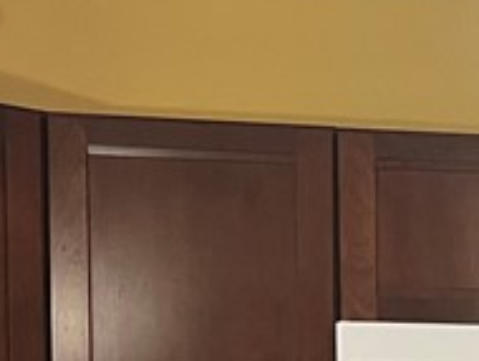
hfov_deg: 12.7
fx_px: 1940
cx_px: 897
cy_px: 618
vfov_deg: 10.1
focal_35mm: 140
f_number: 1.6
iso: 250
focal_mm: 5.1
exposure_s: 1/60
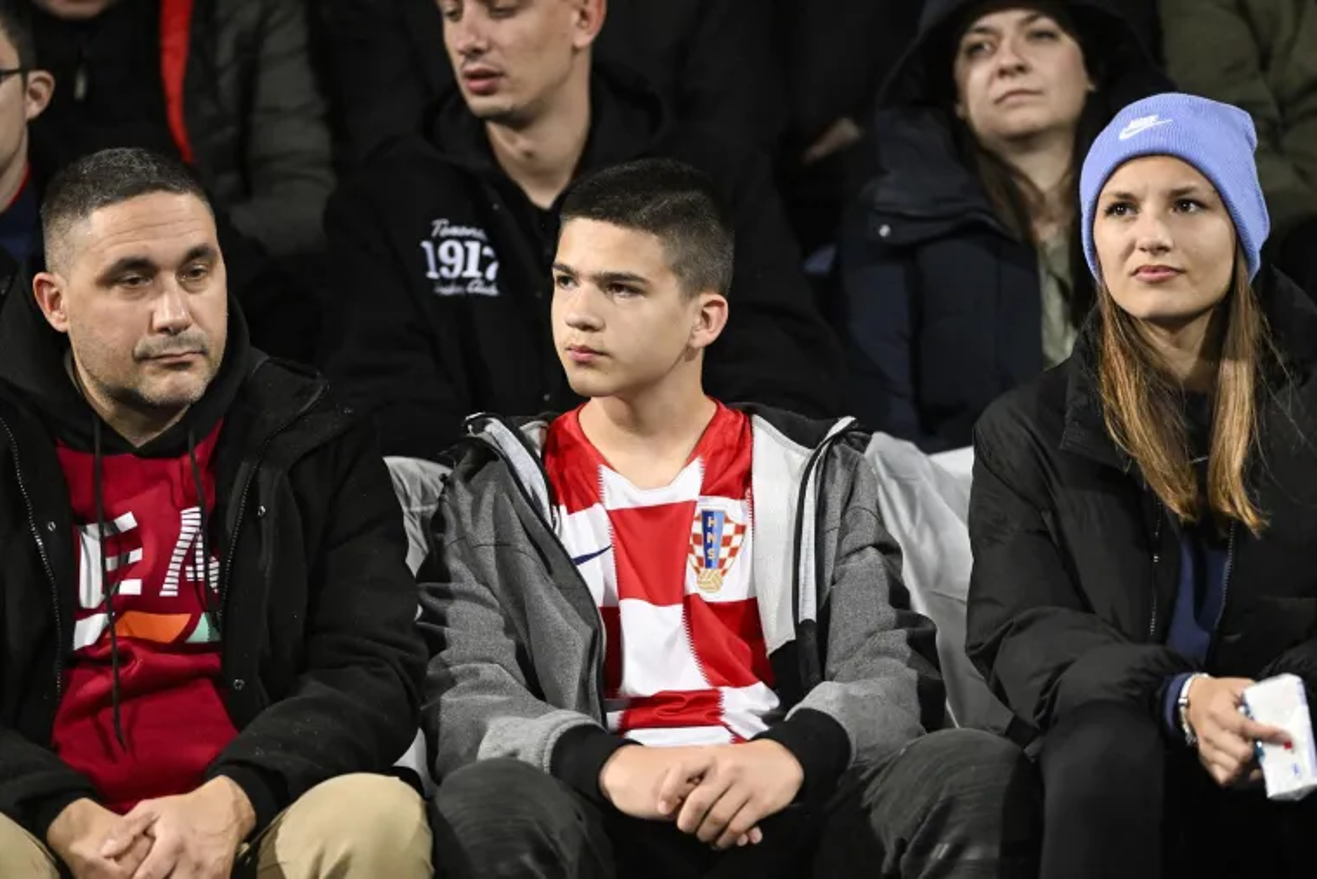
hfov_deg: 6.9
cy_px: 440
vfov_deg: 4.6
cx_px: 658
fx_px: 10976
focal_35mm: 300
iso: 4000
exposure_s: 1/1000
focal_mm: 300
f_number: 2.8
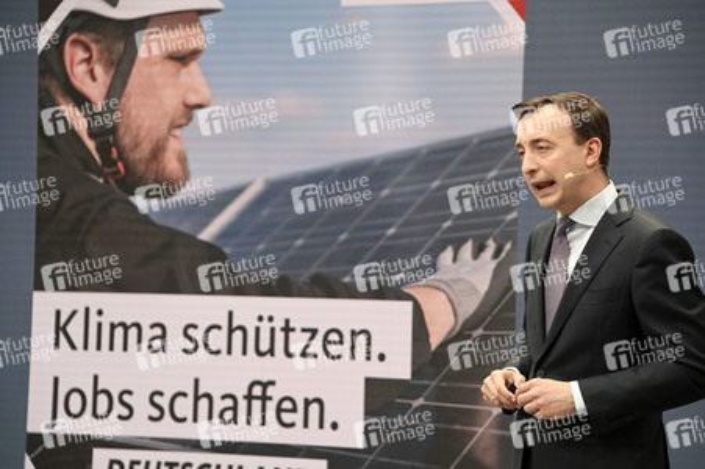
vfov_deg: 10.1
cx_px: 352
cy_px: 234
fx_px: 2642
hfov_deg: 15.2
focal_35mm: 135
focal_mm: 135
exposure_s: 1/500
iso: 3200
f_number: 6.3
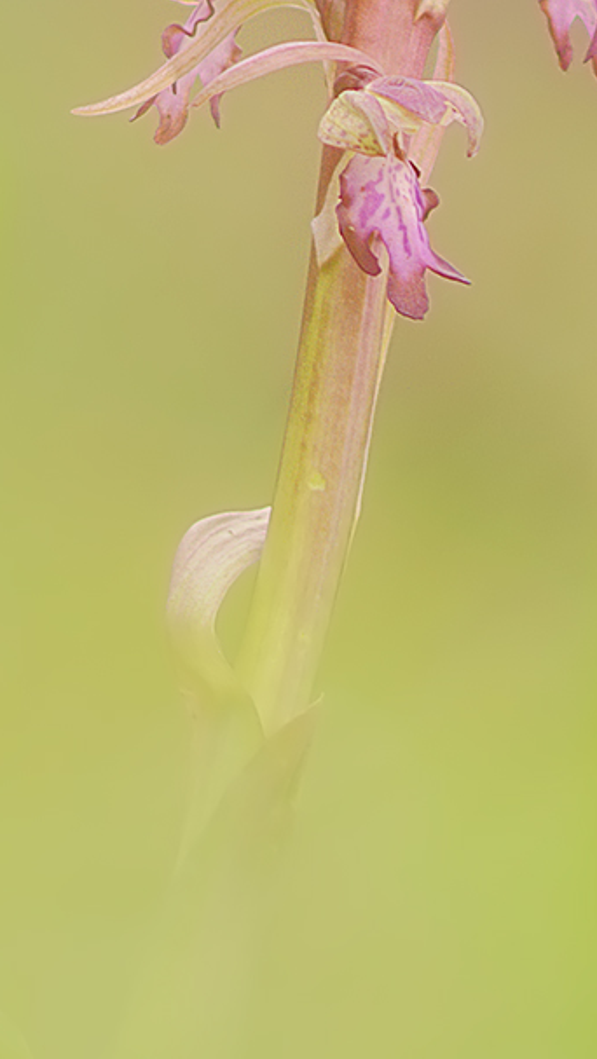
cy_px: 96
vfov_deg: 2.1
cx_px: 93
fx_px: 29091
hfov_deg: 1.2
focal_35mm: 1035
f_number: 4
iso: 100
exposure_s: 1/160
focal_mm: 200
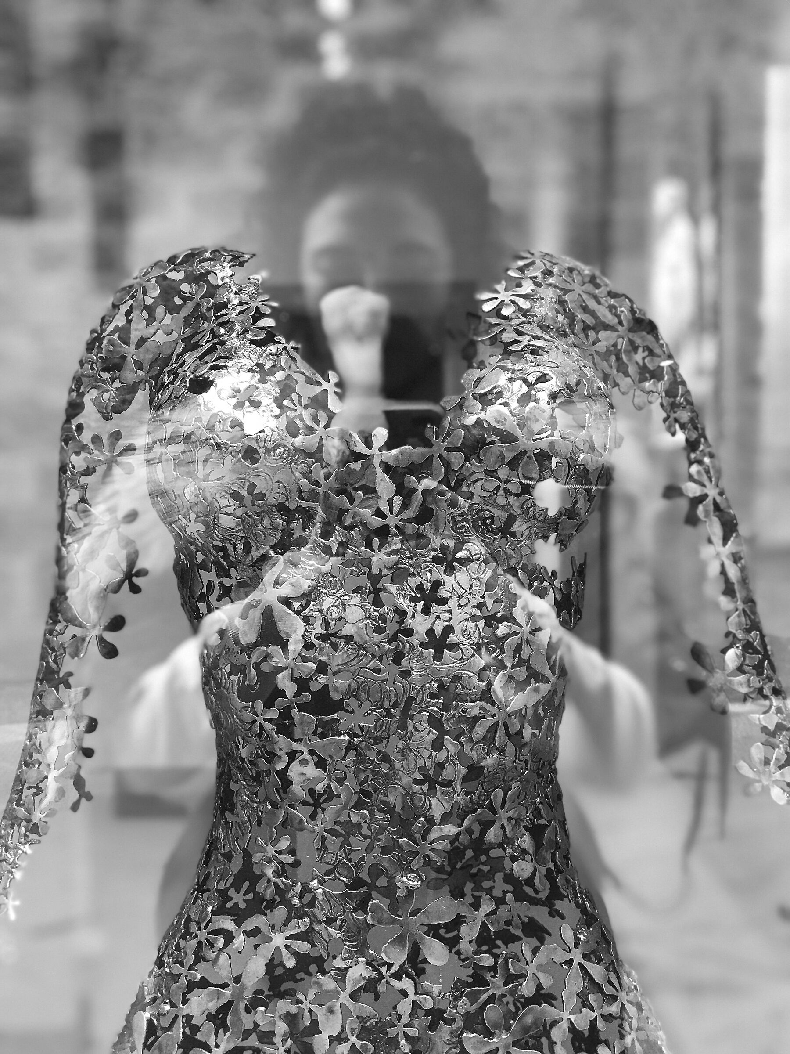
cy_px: 527
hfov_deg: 25.7
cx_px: 395
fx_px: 1734
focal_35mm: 57
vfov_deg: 33.8
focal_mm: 6.6
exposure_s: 1/50
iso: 50
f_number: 2.8
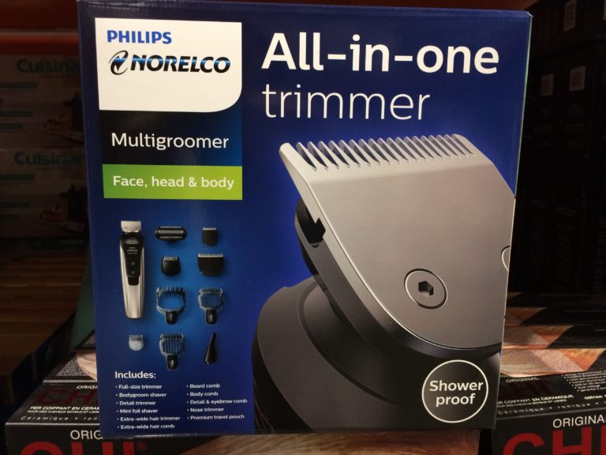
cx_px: 303
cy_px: 228
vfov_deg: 48.2
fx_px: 508
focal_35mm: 29
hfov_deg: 61.7
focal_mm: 4.15
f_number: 2.2
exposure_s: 1/30
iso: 200
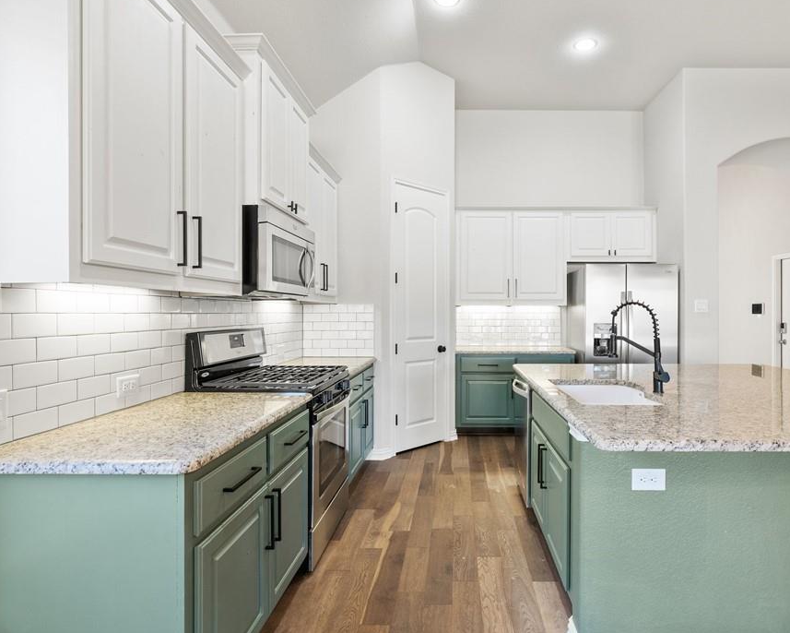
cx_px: 452
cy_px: 305
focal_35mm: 19
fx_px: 444
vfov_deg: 70.8
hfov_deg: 82.7
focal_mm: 16
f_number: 8
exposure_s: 1/4
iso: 800
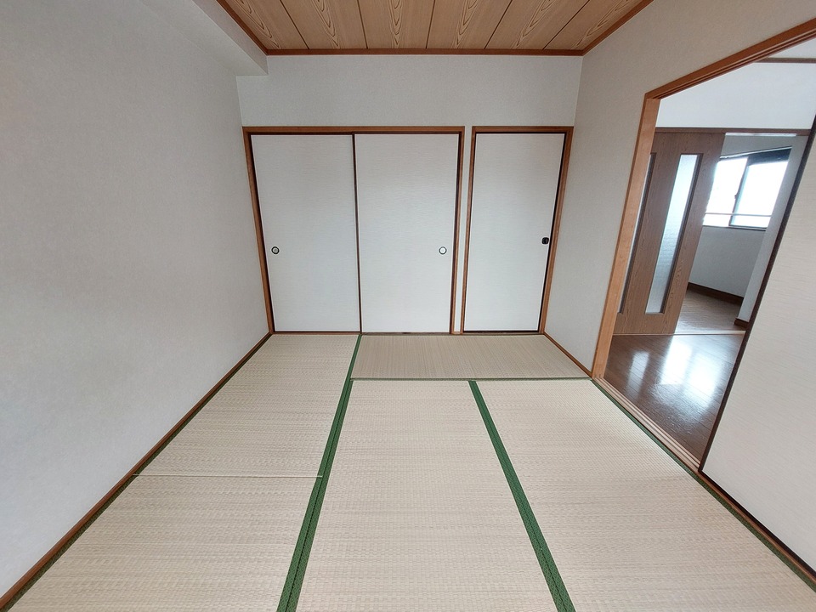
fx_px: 306
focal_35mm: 13
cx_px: 408
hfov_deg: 106.2
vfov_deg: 89.9
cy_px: 306
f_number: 2.2
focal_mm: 1.74
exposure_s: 1/60
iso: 125
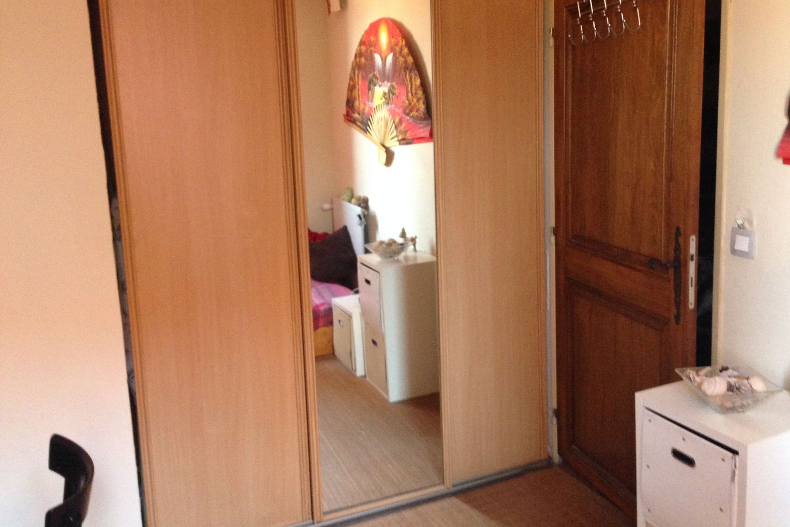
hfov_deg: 54.4
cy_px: 238
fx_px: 768
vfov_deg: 37.8
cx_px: 402
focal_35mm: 35
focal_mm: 4.12
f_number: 2.4
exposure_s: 1/17
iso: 400
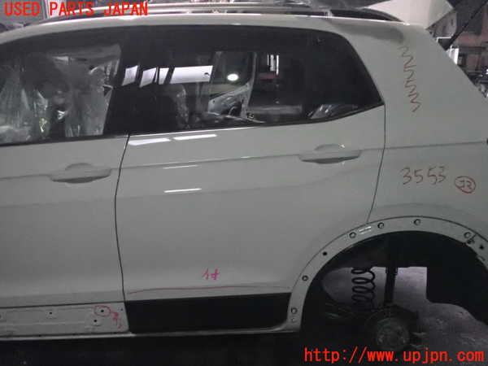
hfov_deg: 60.0
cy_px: 183
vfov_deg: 46.8
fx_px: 423
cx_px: 244
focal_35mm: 30
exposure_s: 1/500
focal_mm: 5.4
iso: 5000
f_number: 2.3
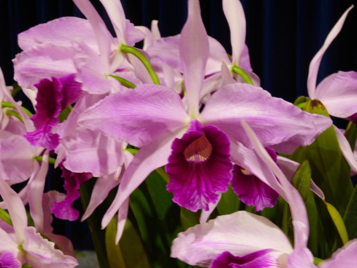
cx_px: 178
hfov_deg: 29.4
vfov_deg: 22.3
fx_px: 681
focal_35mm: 66
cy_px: 134
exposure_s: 1/6
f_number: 4.2
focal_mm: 11.21
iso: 400
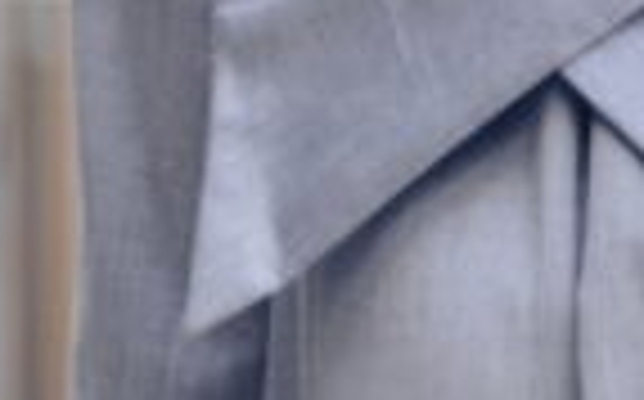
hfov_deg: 1.7
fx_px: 21370
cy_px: -249
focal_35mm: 1219
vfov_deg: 1.1
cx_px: 522
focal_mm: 150
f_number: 6.3
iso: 250
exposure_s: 1/125
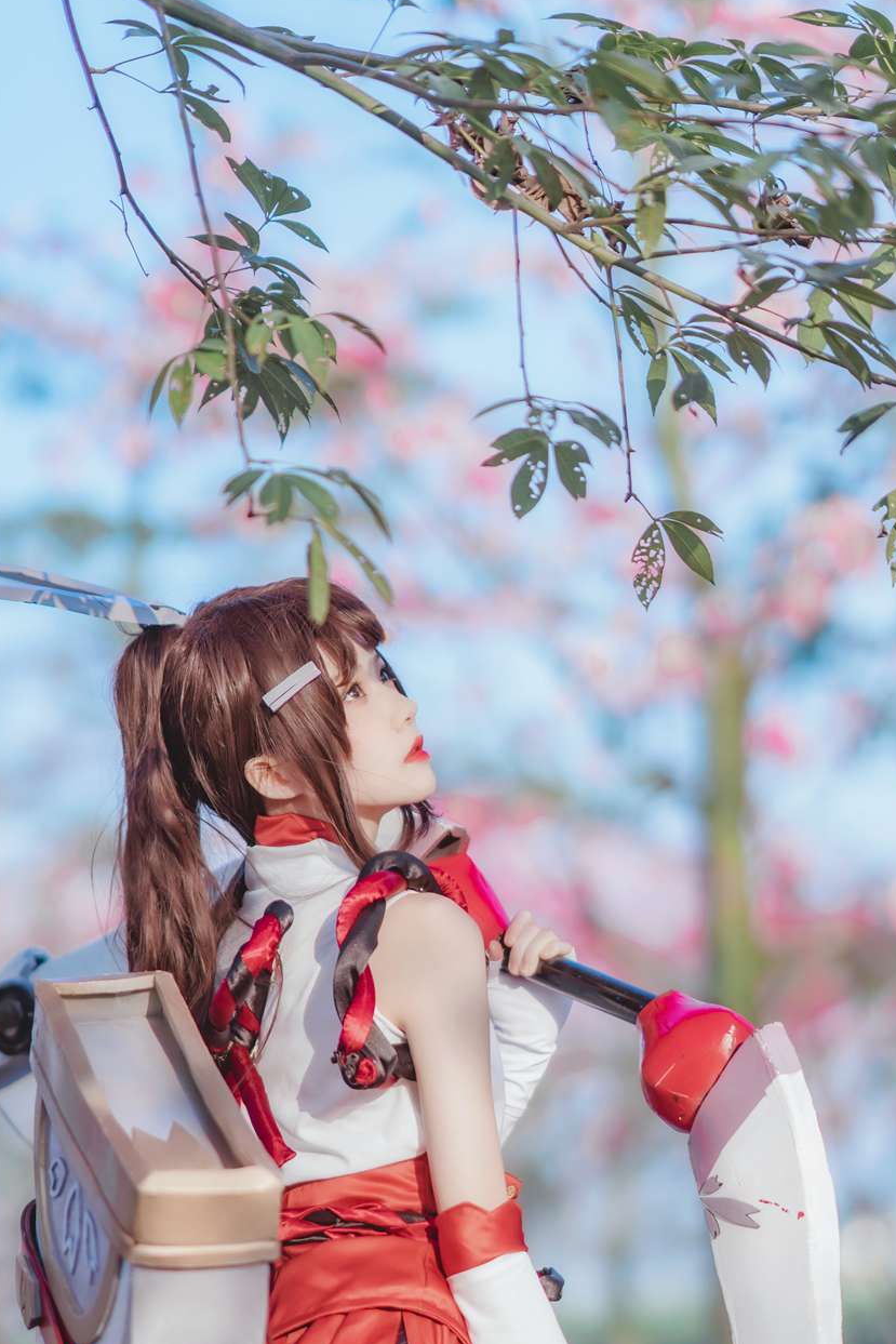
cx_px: 347
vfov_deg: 16.6
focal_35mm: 123
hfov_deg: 11.1
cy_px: 948
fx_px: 4590
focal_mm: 85
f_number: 1.4
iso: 125
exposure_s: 1/2500
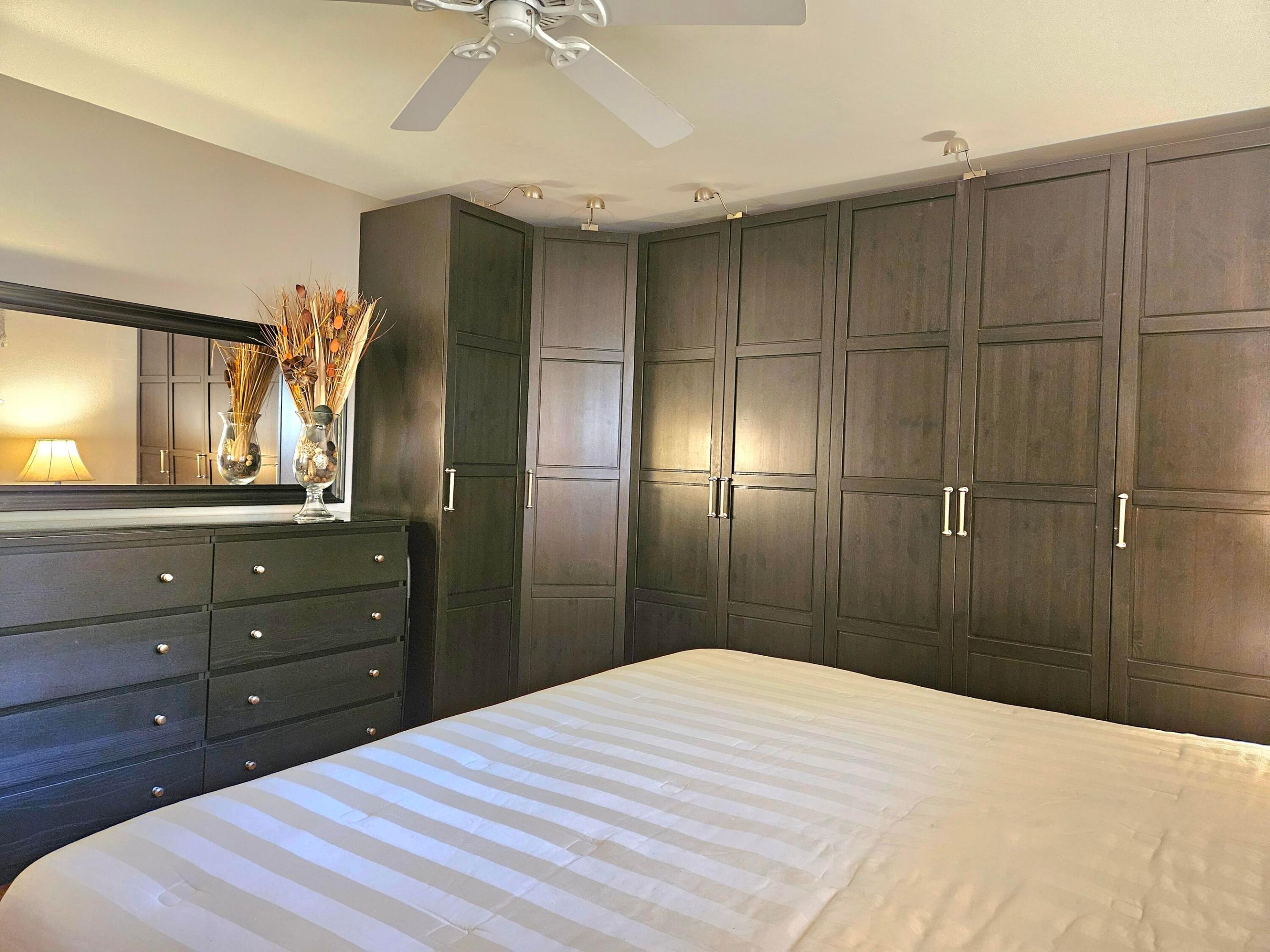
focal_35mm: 23
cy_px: 476
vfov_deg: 58.9
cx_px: 635
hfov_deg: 73.9
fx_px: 844
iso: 500
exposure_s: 1/40
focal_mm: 5.4
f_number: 1.8
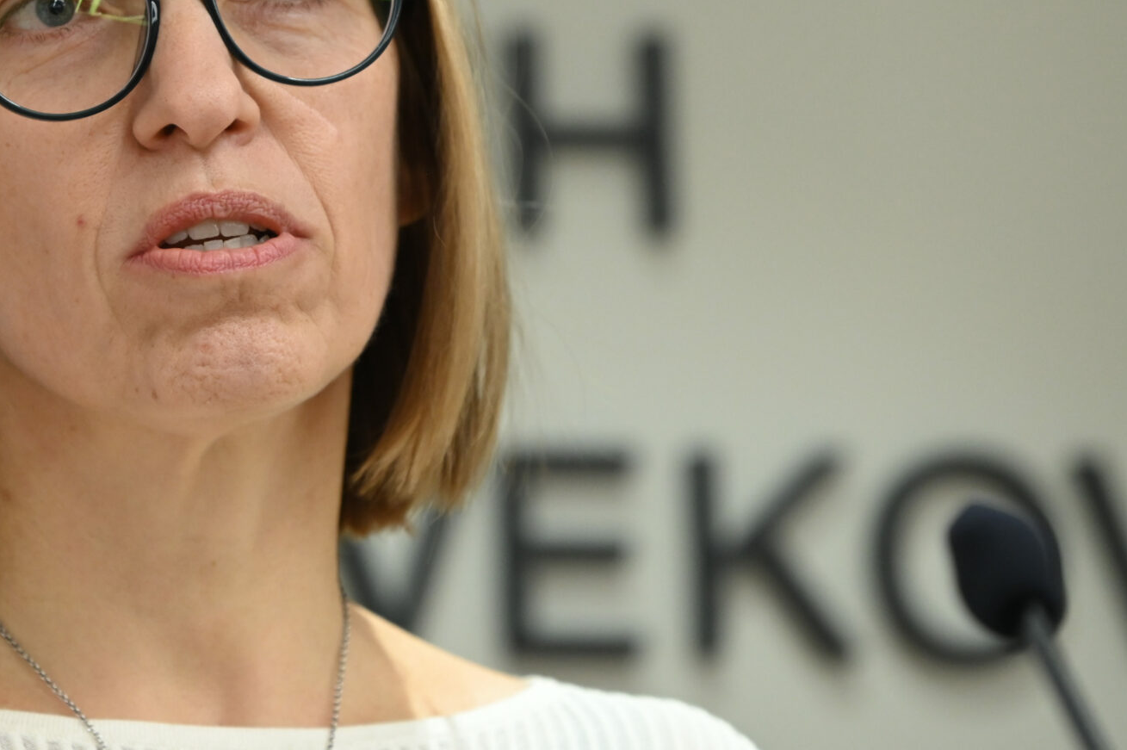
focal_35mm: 391
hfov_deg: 5.3
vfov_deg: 3.5
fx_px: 12232
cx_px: 213
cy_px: 85
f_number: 4
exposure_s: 1/160
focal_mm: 200
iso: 2000
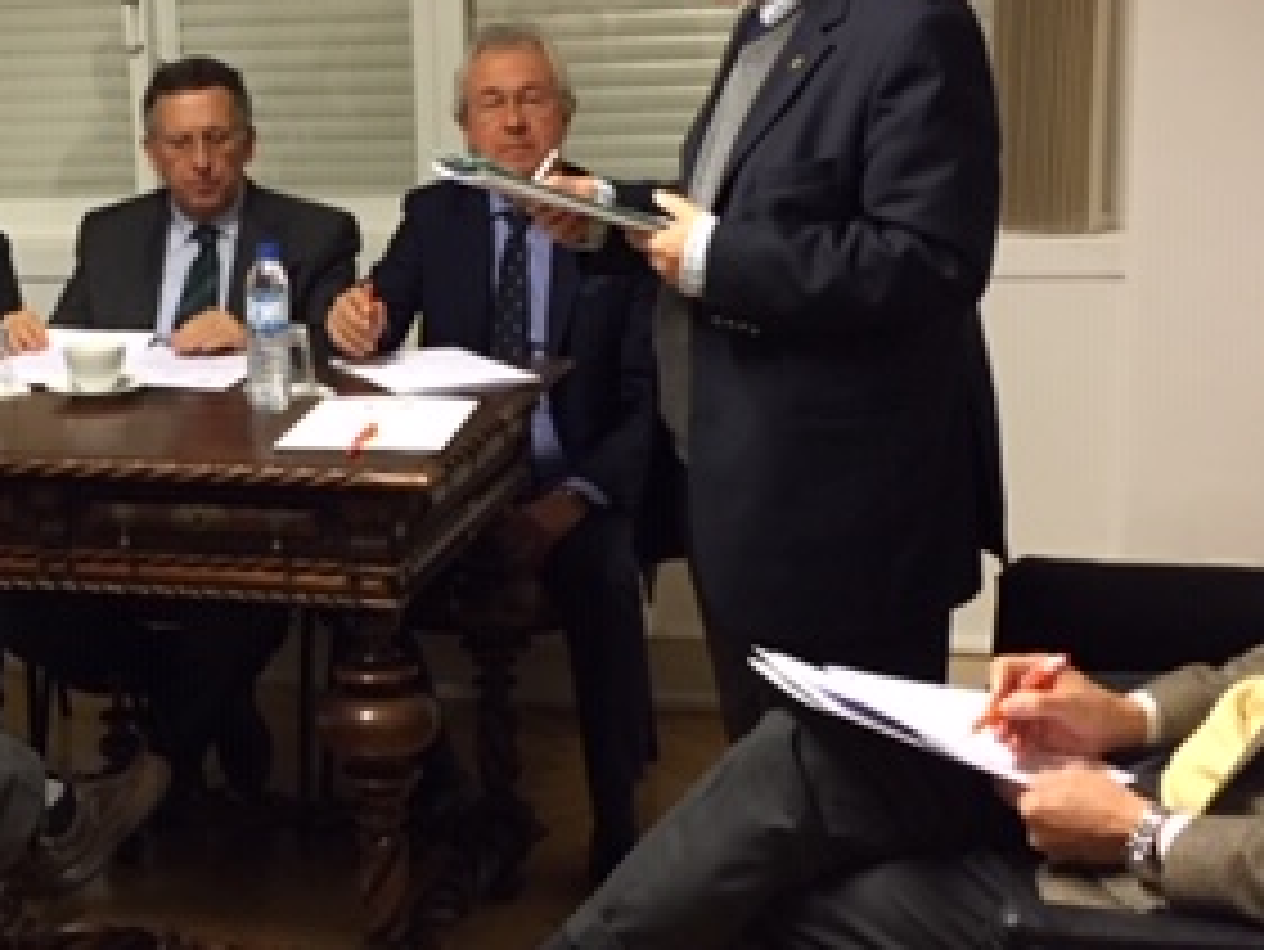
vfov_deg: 22.3
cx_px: 243
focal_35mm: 66
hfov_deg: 28.7
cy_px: 518
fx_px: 2411
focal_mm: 4.15
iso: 200
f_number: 2.2
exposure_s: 1/33
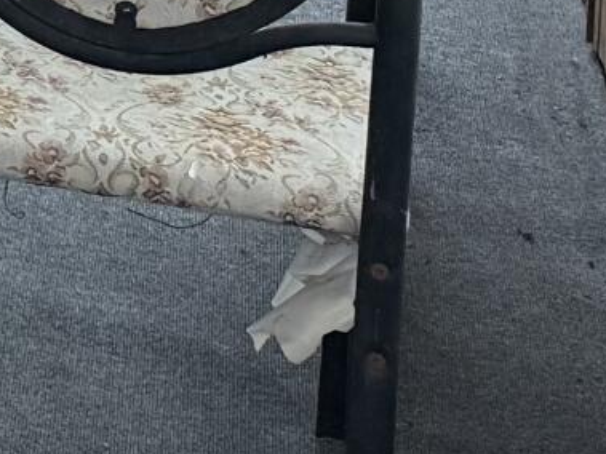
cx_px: -1386
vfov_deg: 7.0
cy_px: -937
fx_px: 3325
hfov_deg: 8.3
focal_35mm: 190
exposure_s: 1/120
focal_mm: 6.76
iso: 200
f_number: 1.78
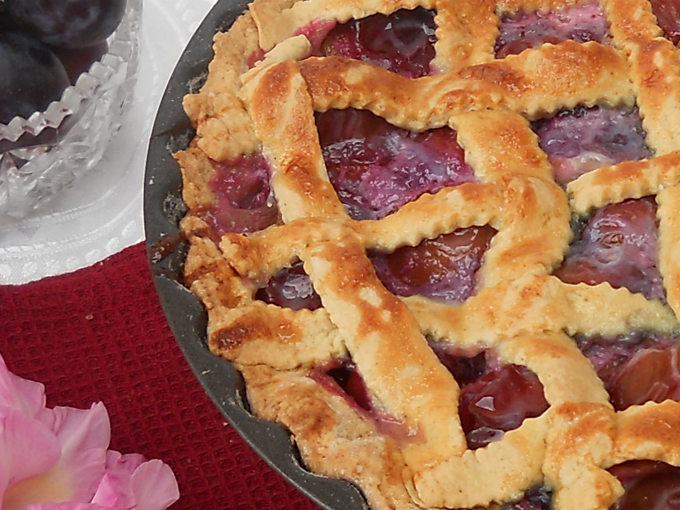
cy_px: 202
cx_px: 701
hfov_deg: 15.7
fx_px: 2416
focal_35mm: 123
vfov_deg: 12.0
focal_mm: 6.72
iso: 80
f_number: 3.1
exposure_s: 1/200
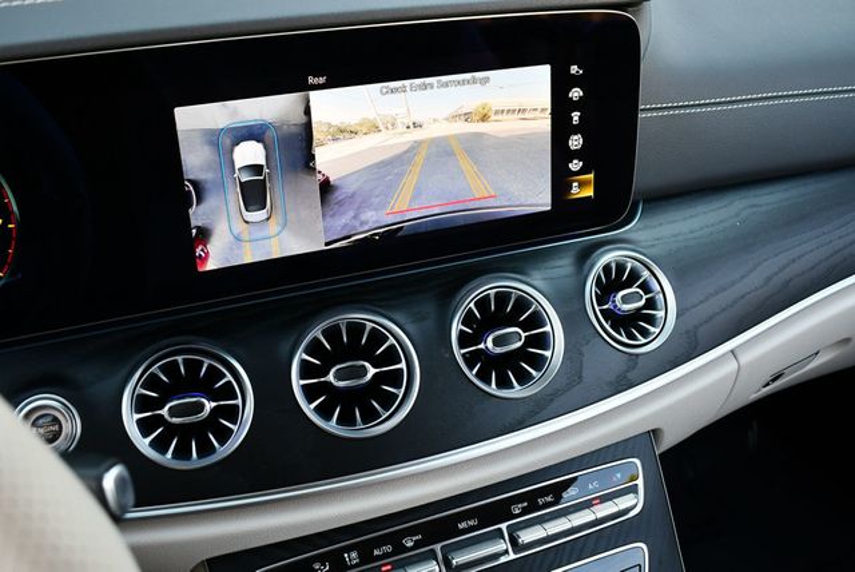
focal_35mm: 36
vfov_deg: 36.9
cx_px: 428
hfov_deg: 53.1
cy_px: 286
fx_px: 856
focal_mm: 18
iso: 560
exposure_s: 1/250
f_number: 3.5
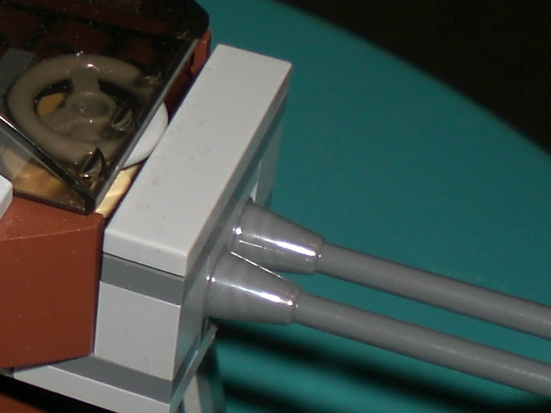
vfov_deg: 11.5
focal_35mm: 128
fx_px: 2037
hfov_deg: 14.9
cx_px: -121
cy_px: 89
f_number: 3.1
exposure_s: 1/60
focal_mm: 6.3
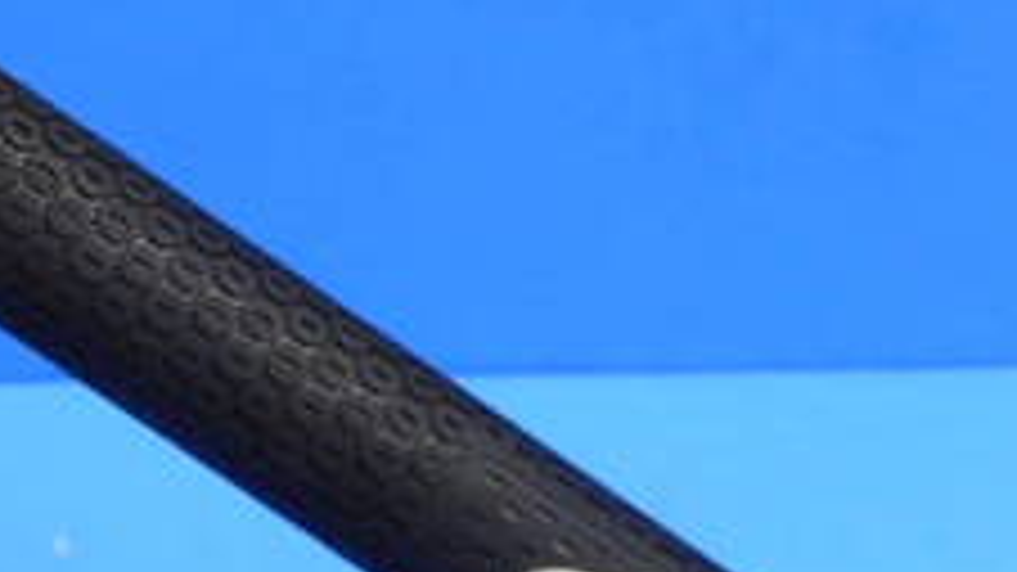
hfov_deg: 25.1
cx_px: -162
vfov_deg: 15.5
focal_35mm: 77
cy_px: 90
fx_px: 2076
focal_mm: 4.5
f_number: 3.7
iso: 110
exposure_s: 1/30
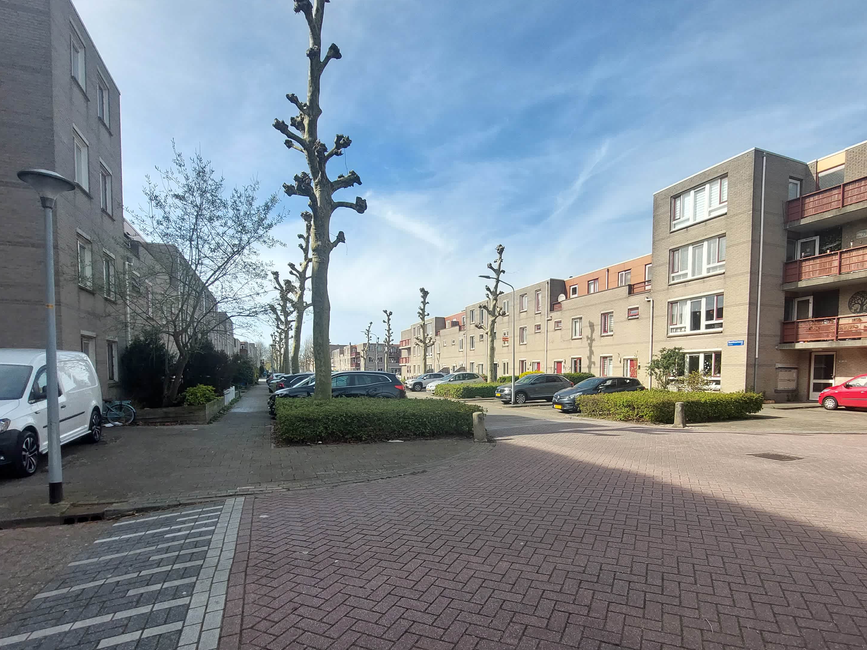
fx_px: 451
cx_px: 468
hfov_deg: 87.6
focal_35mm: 18
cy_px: 406
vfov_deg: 70.5
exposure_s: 1/1201
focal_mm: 1.7
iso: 50
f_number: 2.2
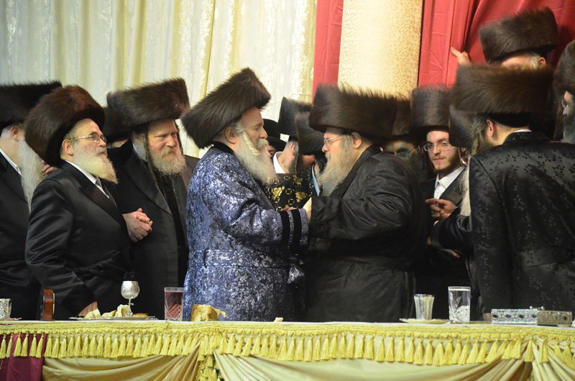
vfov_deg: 7.9
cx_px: 288
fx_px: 2774
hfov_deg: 11.8
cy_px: 190
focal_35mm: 174
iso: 3200
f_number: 4.8
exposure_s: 1/100
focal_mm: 116
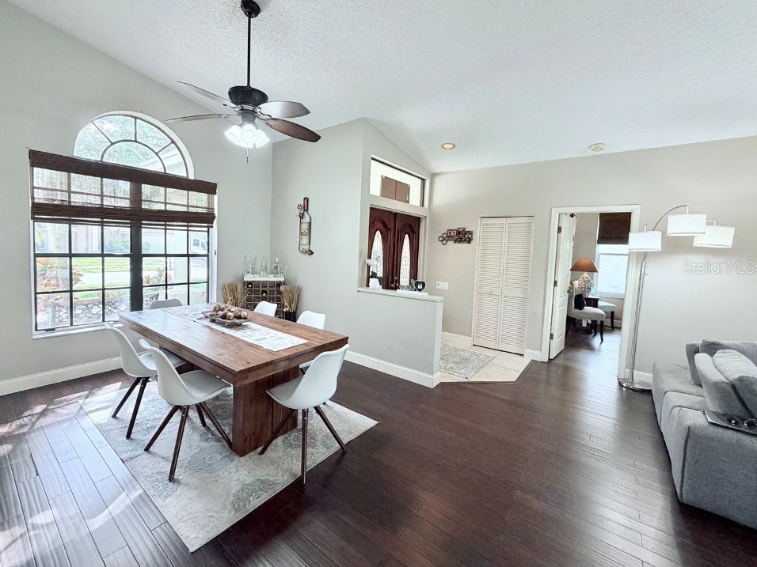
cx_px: 352
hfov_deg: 98.0
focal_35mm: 15
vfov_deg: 81.7
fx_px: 328
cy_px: 266
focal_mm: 2.22
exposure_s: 1/60
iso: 200
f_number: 2.2
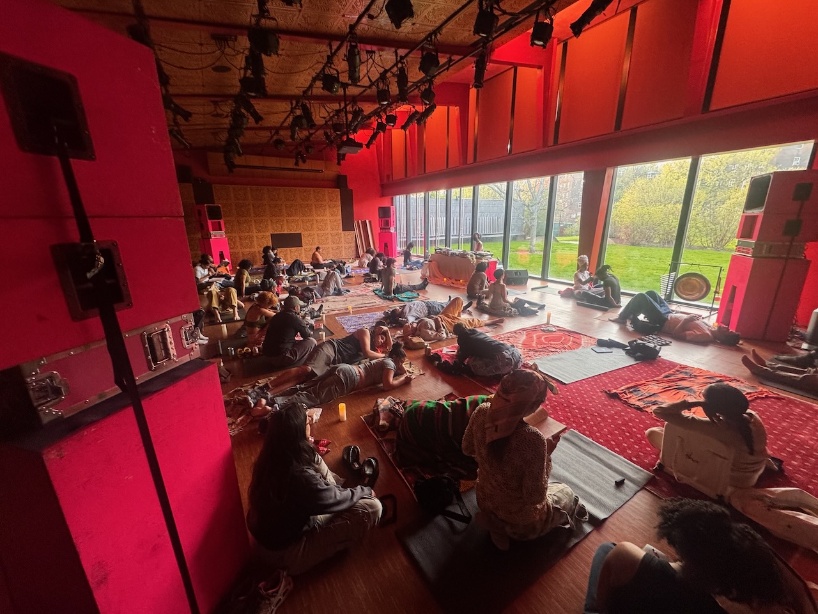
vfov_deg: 85.7
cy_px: 307
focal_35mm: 14
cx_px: 409
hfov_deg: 102.1
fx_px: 331
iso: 250
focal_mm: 2.22
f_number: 2.2
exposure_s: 1/60
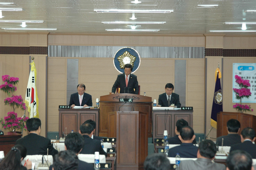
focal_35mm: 99
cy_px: 85
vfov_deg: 13.8
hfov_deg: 20.6
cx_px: 128
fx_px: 703
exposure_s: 1/60
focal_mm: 66
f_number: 4.5
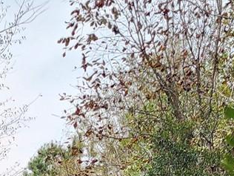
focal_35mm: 149
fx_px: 1007
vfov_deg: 9.1
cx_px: 19
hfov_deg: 13.1
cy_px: 402
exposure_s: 1/180
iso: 20
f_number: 1.8
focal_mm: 6.4
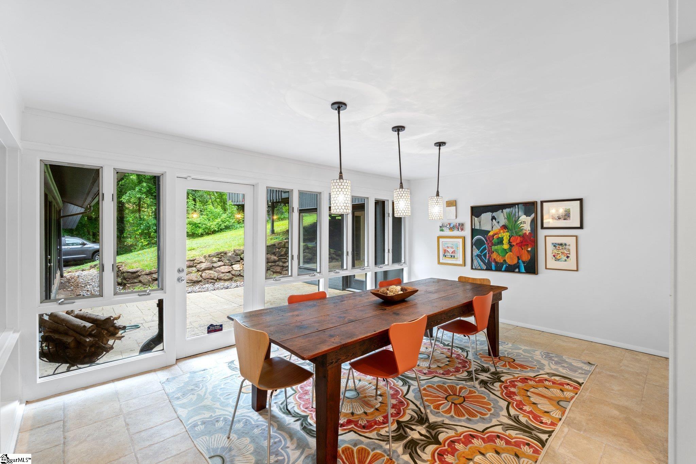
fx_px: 309
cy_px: 232
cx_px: 348
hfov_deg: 96.7
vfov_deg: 73.7
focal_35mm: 16
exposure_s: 1/1.67
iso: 250
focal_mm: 16
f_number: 8
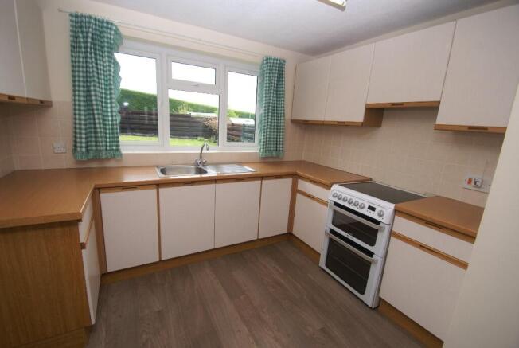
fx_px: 217
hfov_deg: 100.3
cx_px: 260
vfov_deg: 77.5
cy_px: 174
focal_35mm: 15
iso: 100
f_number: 3.5
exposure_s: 1/125
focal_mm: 10
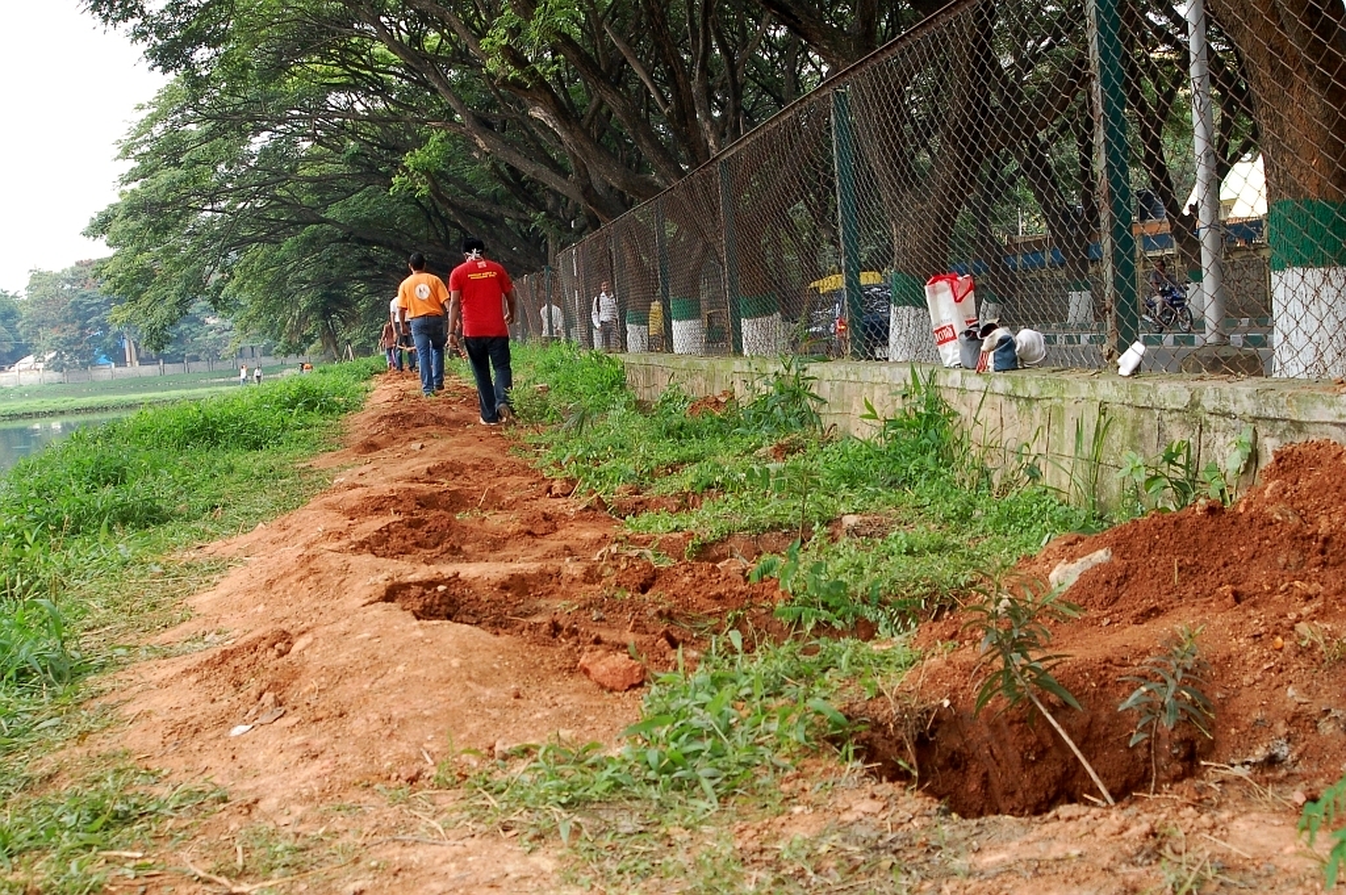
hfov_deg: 46.4
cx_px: 673
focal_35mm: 42
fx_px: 1569
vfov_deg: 31.8
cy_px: 448
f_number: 6.7
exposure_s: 1/180
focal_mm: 28
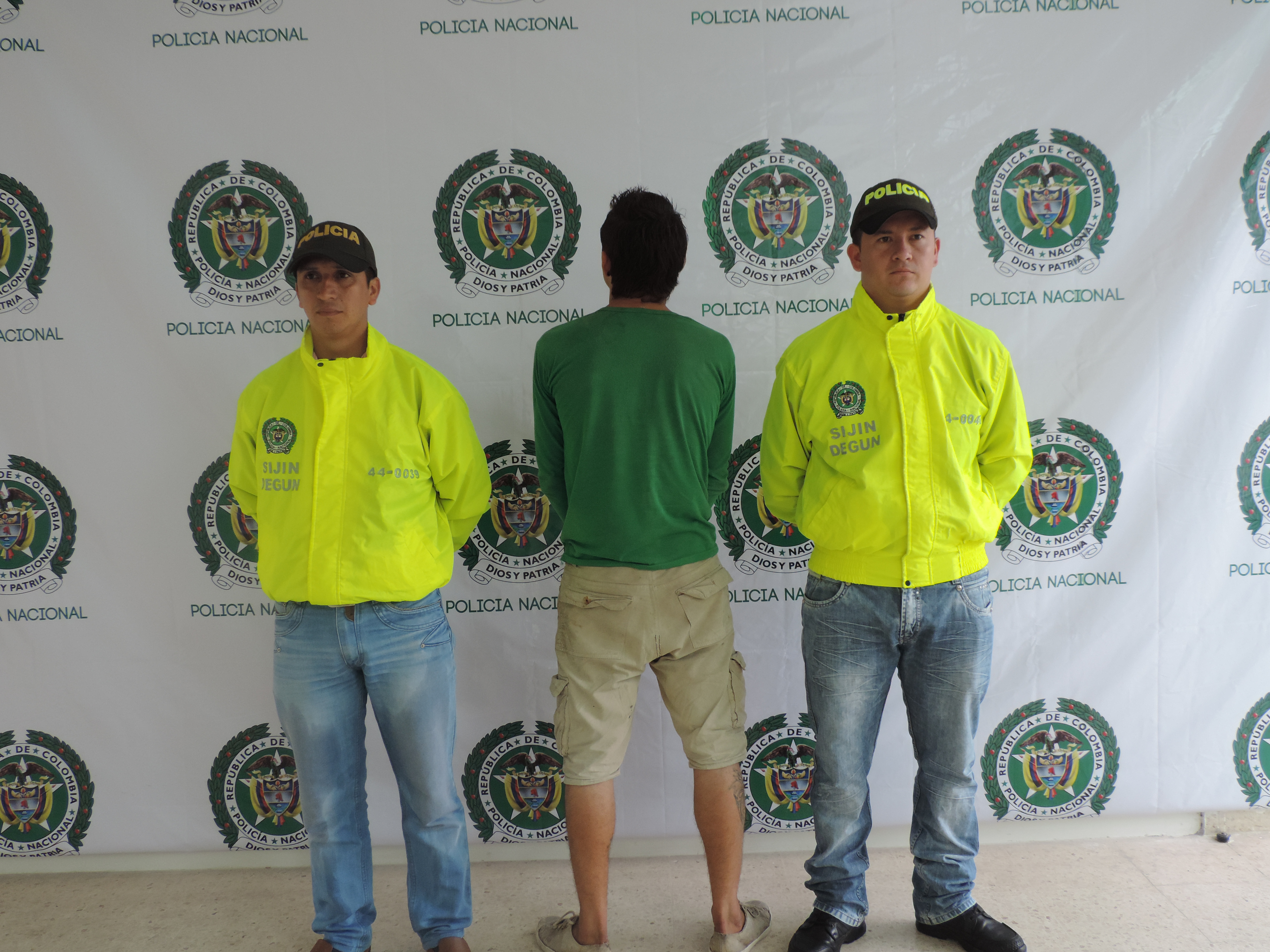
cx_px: 635
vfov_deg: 42.9
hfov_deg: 55.4
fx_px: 1211
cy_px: 476
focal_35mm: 33
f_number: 3.2
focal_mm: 5.8
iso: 180
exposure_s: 1/50
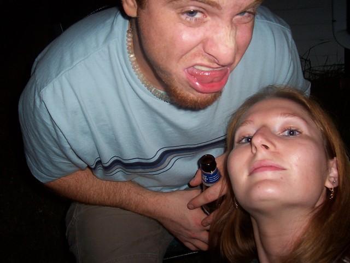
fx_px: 374
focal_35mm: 37
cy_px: 132
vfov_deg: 38.7
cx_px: 175
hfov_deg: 50.1
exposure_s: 1/60
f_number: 2.8
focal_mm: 5.6
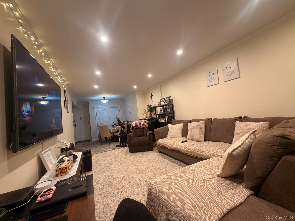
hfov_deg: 102.1
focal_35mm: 14
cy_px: 110
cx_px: 148
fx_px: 119
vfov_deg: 85.7
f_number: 2.2
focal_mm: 2.22
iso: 250
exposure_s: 1/60
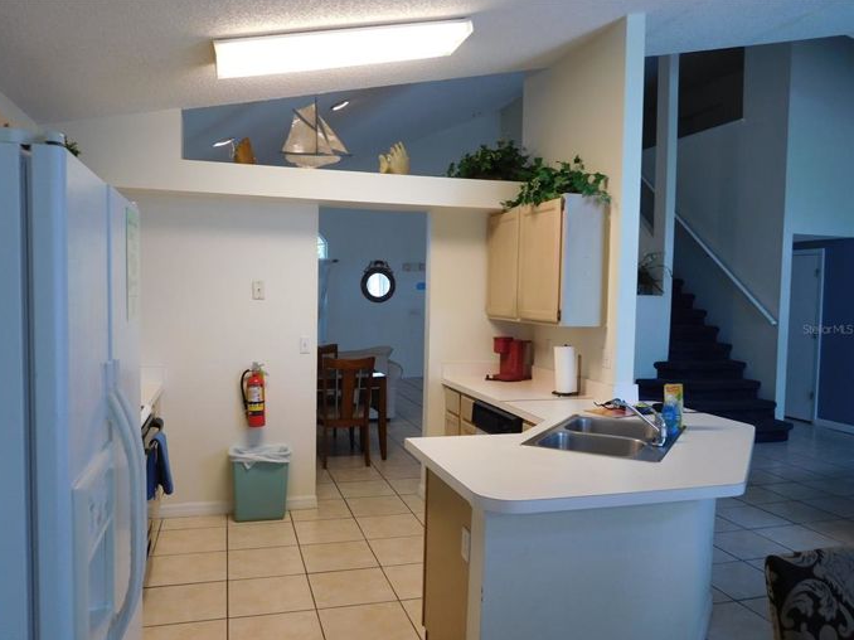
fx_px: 641
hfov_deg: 67.3
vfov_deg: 53.0
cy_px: 329
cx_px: 411
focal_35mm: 26
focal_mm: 4.5
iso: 140
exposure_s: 1/30
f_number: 3.4
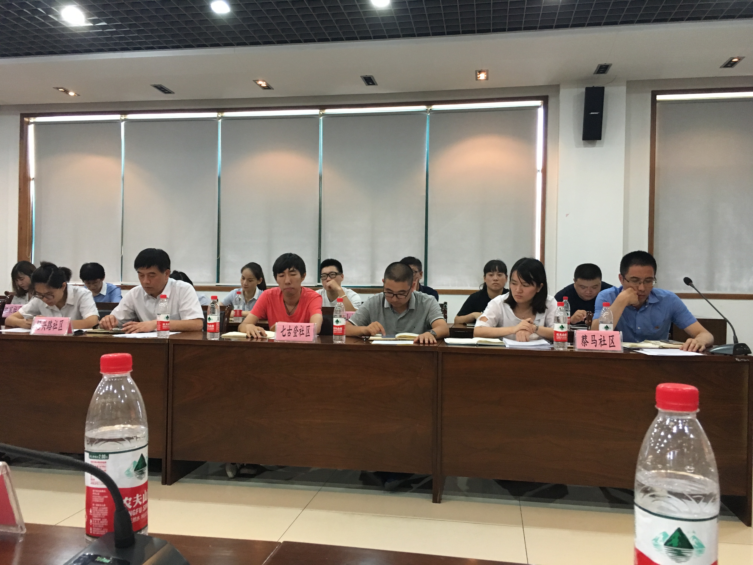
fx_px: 631
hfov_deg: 61.7
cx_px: 376
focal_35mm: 29
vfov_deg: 48.2
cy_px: 282
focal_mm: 4.15
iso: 200
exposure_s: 1/25
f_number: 2.2
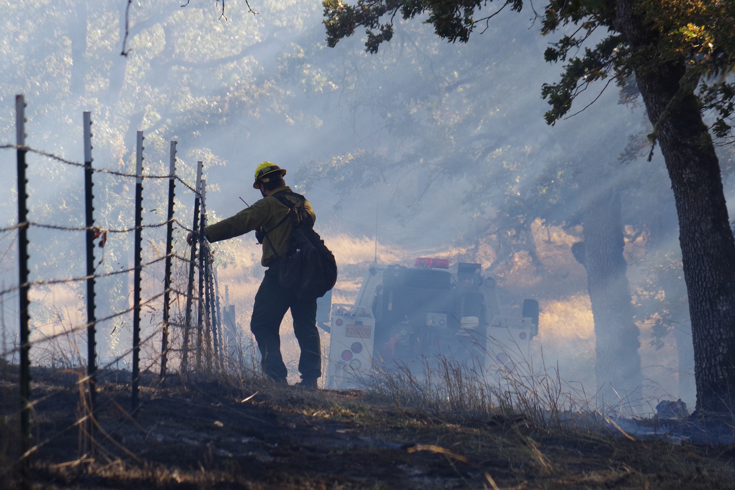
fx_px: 6125
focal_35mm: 300
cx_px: 368
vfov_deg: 4.6
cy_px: 245
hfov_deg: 6.9
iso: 800
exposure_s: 1/320
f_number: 10
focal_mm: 200
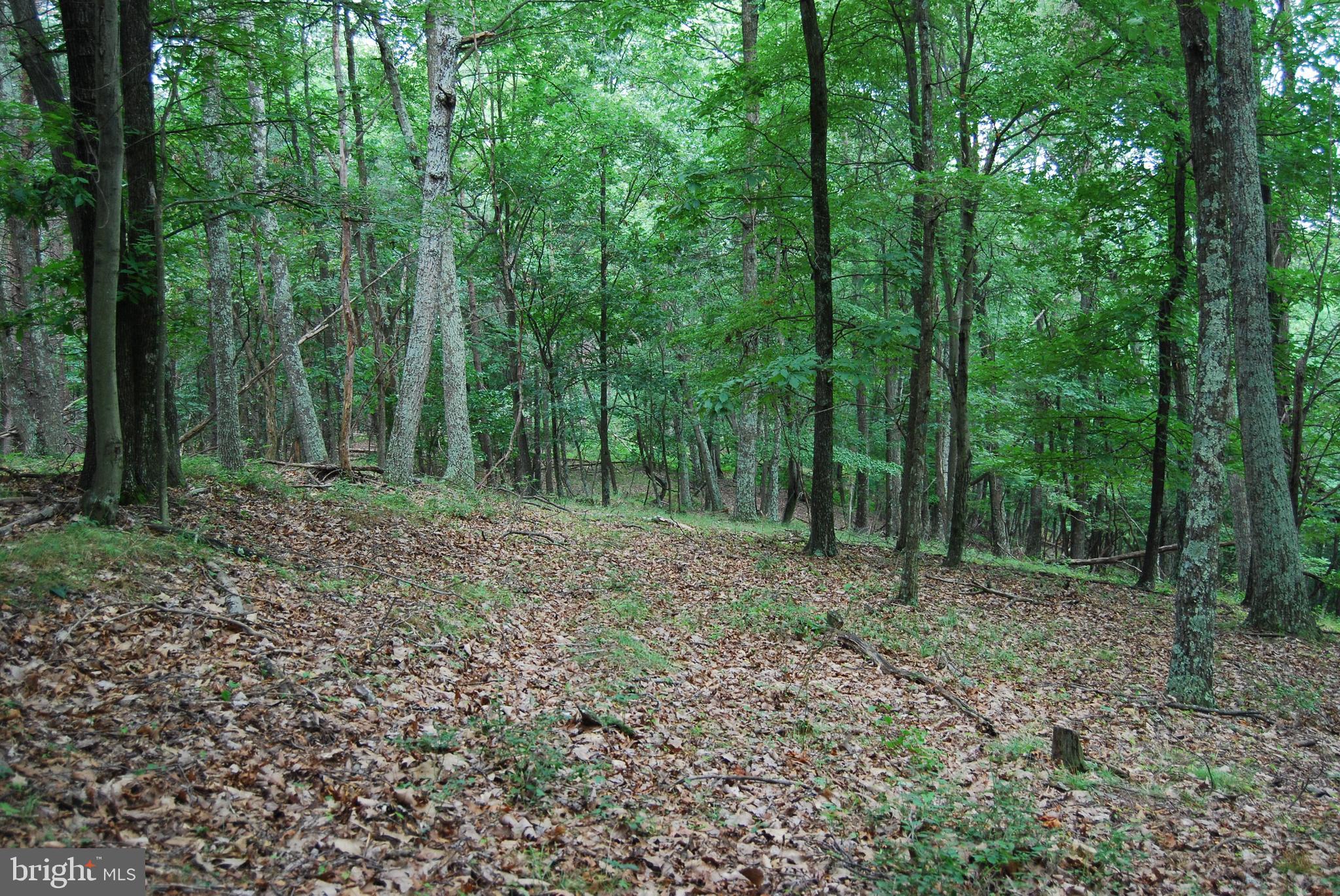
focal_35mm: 36
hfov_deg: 53.1
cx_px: 670
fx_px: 1341
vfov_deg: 37.0
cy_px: 448
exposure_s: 1/60
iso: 360
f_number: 4
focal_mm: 24
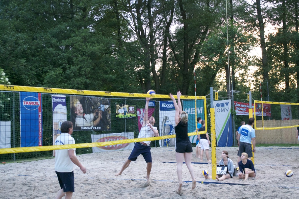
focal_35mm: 54
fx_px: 448
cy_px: 100
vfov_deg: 25.0
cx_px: 150
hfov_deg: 36.9
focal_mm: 36
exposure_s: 1/100
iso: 3200
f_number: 5
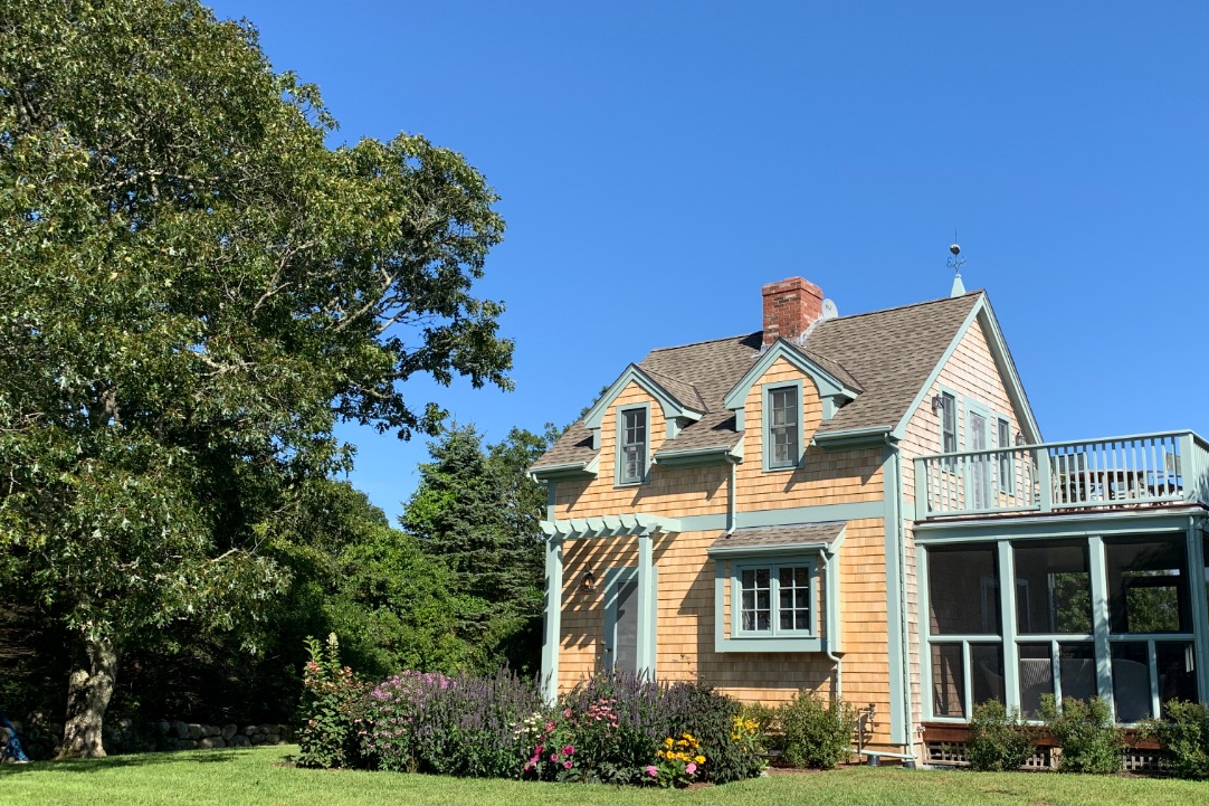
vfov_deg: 36.8
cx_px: 710
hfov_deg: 52.9
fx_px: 1209
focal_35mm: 36
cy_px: 440
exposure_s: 1/1748
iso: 25
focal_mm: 4.25
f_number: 1.8
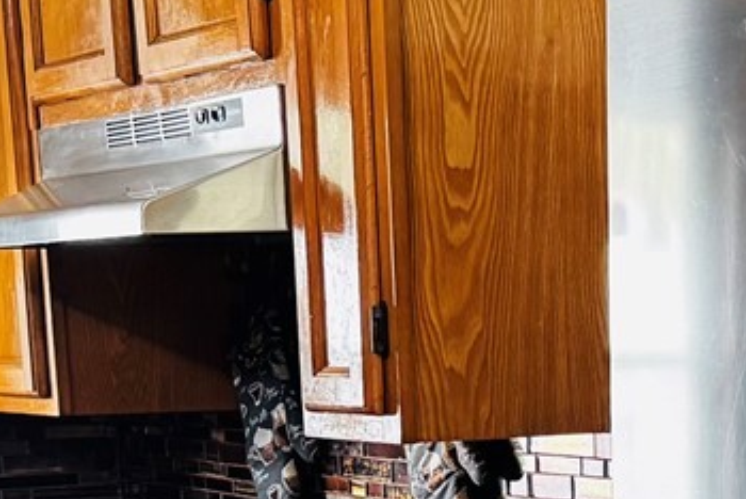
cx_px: 593
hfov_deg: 17.8
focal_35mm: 114
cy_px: 849
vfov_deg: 11.3
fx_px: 2364
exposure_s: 1/60
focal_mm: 6.76
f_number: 1.78
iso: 640
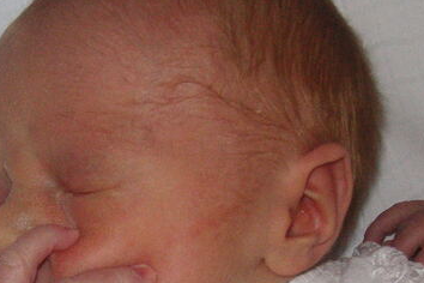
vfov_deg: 15.4
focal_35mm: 87
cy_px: 289
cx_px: 122
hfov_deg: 23.2
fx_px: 1025
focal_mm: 6.1
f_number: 6.7
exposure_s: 1/45
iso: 160
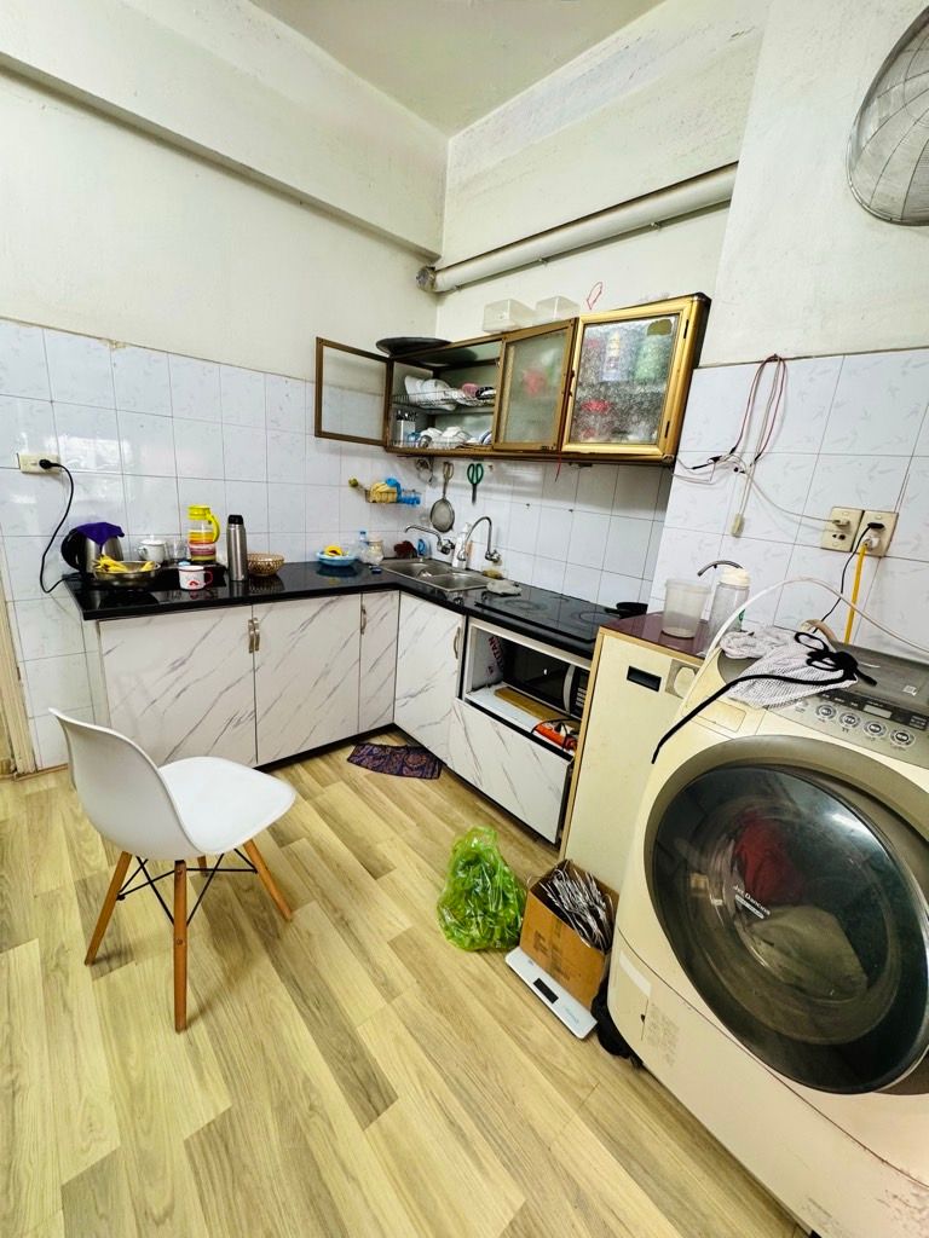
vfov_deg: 102.1
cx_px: 464
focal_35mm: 14
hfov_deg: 85.7
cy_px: 619
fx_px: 501
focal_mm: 2.22
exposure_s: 1/50
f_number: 2.2
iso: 200
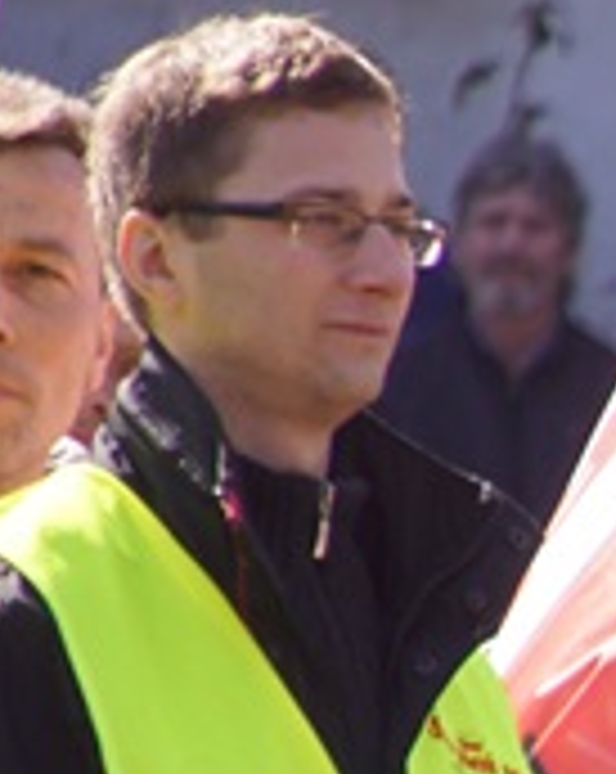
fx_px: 28128
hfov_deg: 1.3
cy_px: 983
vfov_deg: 1.6
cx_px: 1848
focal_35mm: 1231
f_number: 5.6
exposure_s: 1/250
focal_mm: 150
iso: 200
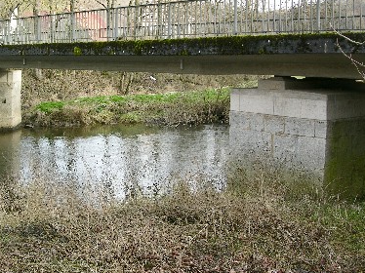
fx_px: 580
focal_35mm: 55
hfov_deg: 34.5
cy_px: 111
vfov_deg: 26.5
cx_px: 108
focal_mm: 8.9
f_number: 5
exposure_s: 1/41.7
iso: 50
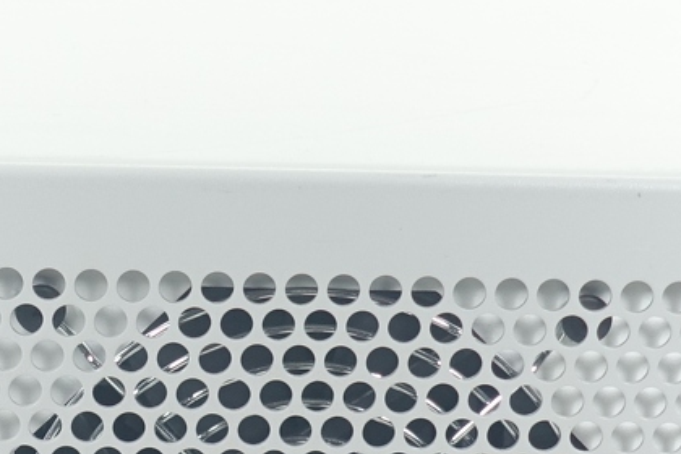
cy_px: 648
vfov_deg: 5.6
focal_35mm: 244
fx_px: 4615
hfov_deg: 8.4
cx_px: 135
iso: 125
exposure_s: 1/100
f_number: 2.8
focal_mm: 18.51
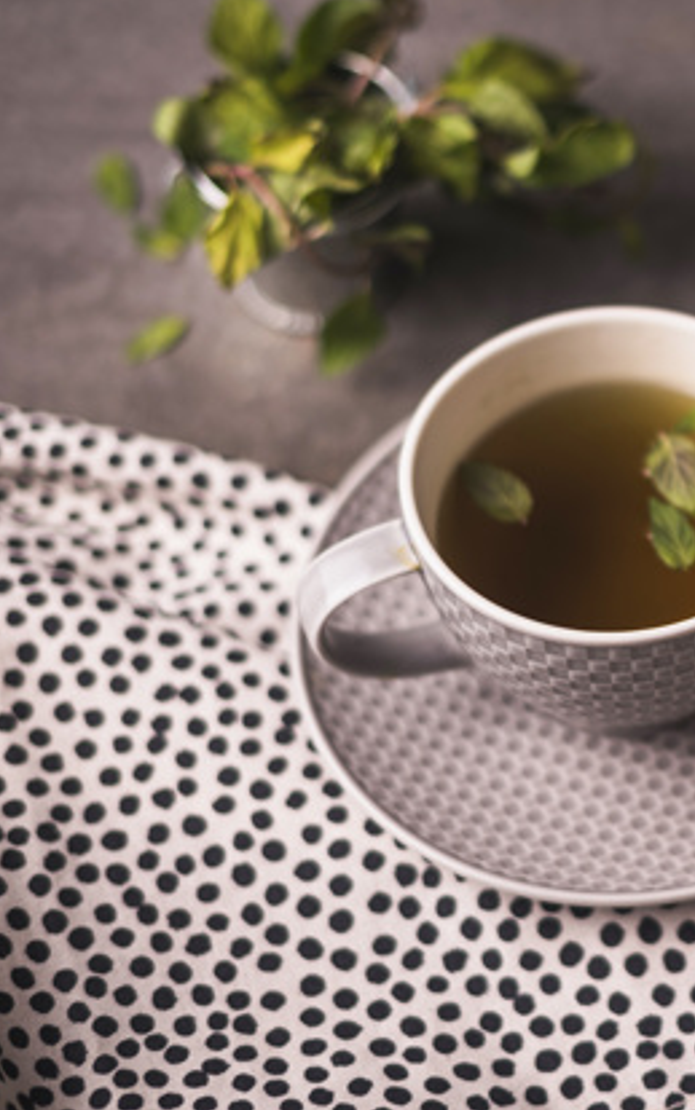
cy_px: 554
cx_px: 786
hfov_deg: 16.4
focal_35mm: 77
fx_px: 2332
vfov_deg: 26.8
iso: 80
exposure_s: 1/160
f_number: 2.2
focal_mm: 50
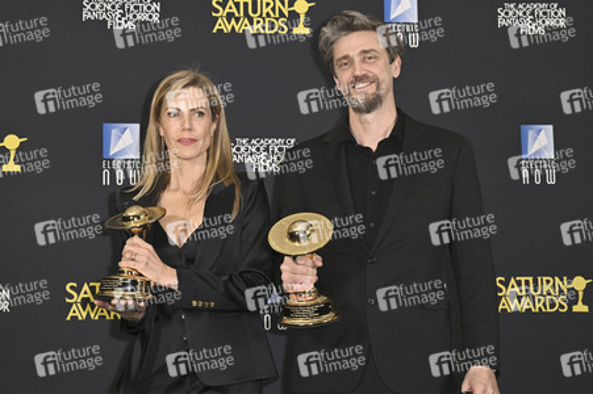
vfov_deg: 21.9
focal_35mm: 62
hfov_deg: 32.4
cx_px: 296
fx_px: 1021
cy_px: 197
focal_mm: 62
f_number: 5.6
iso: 2000
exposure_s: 1/320
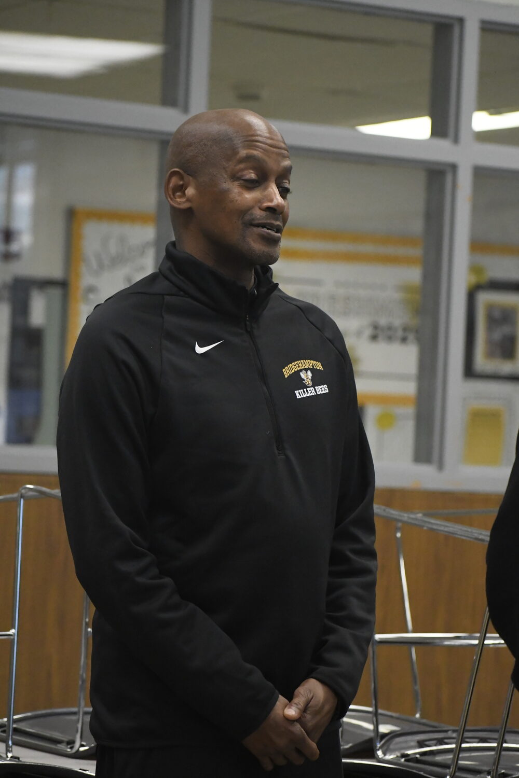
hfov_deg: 9.3
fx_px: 3179
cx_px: 260
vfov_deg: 14.0
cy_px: 389
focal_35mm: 147
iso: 8000
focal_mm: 98
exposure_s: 1/500
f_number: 4.8
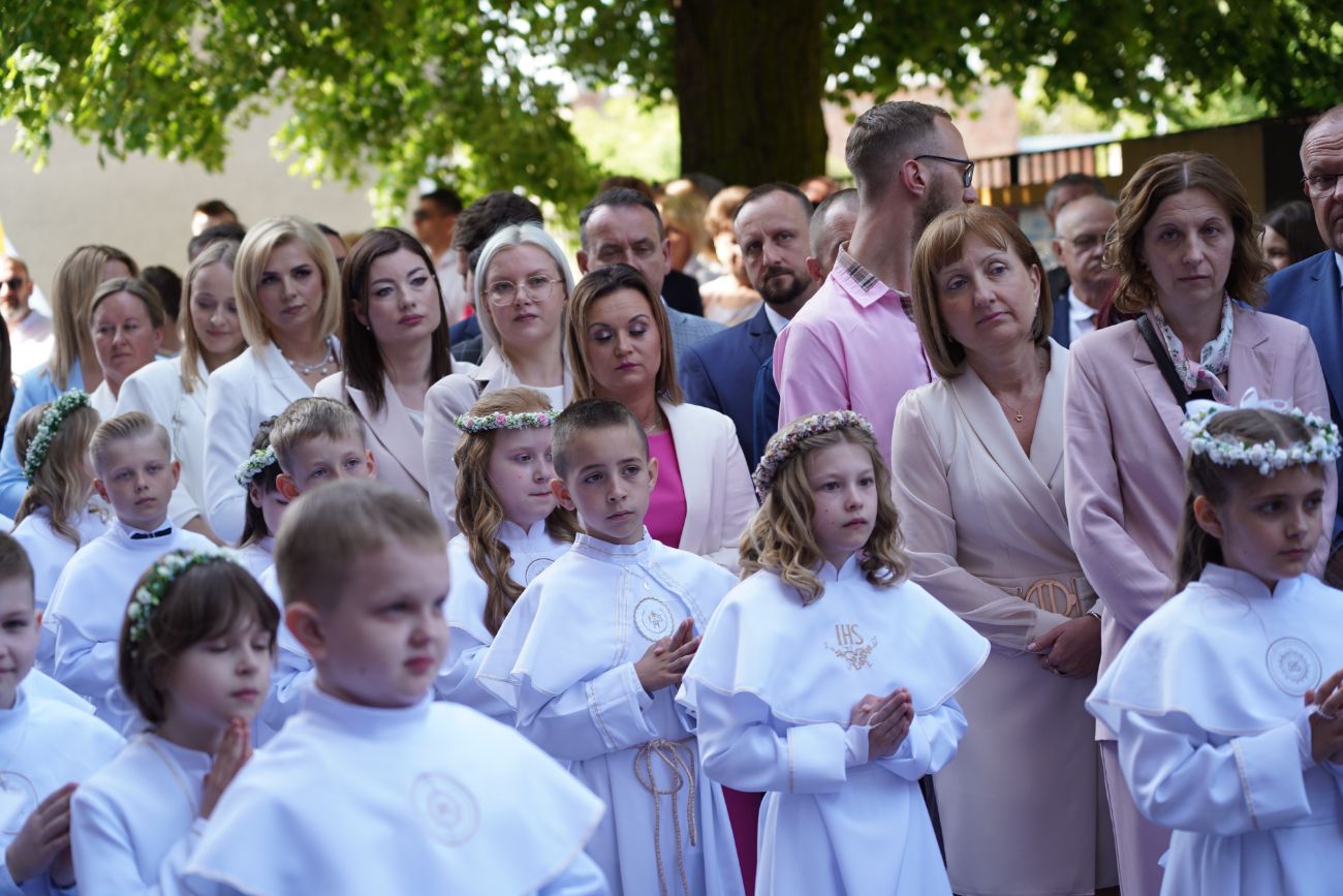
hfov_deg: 21.2
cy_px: 448
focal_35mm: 96
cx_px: 672
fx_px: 3581
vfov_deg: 14.3
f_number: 4
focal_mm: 96
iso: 125
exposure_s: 1/100
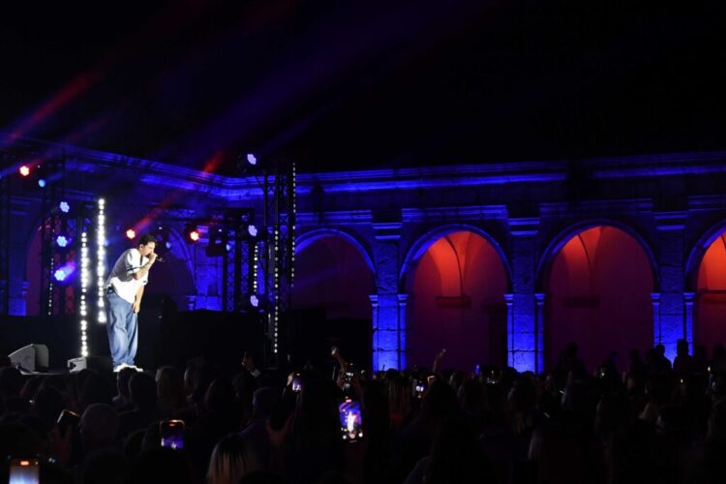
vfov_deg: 16.3
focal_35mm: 84
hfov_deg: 24.2
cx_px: 363
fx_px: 1694
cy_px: 242
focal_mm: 70
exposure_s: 1/100
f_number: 8
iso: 3200
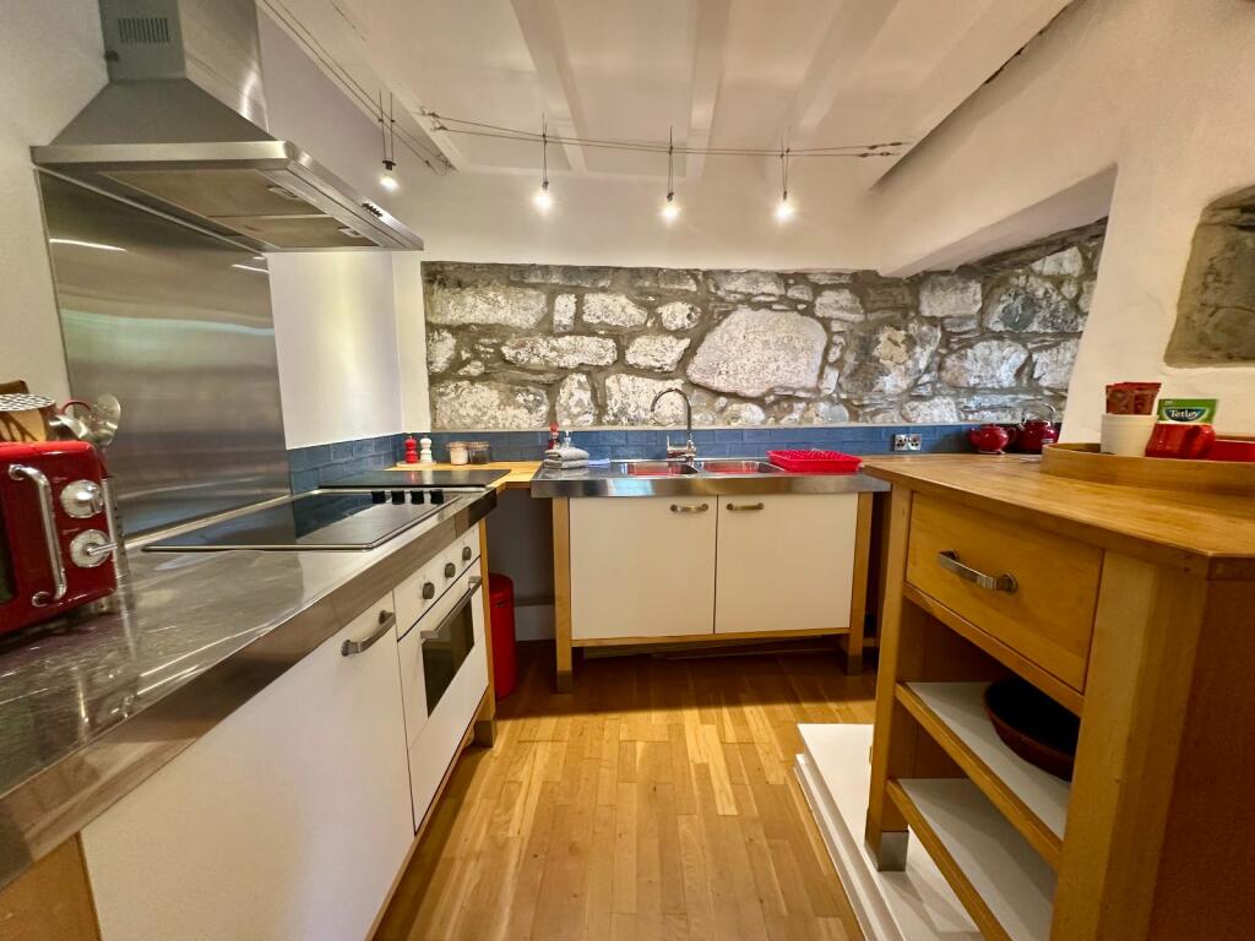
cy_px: 470
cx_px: 628
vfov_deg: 85.7
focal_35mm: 14
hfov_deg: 102.1
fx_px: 508
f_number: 2.2
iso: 200
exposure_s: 1/50
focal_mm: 2.22
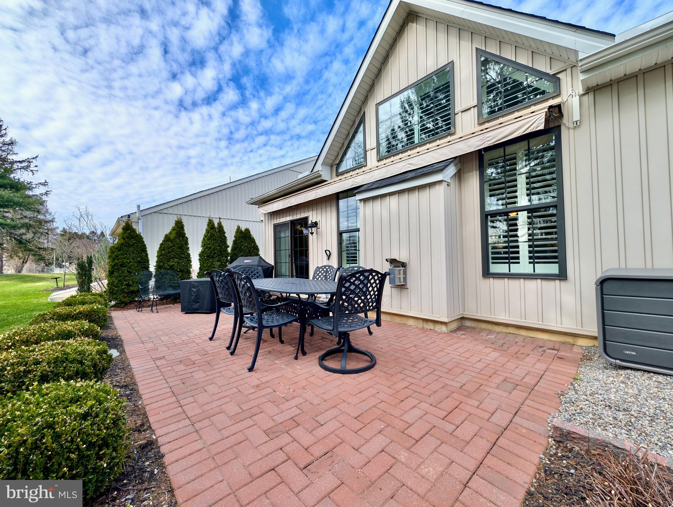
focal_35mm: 12
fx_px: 234
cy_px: 254
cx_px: 336
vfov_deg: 94.6
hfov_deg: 110.5
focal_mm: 2.02
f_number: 1.7
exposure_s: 1/2041
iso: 54
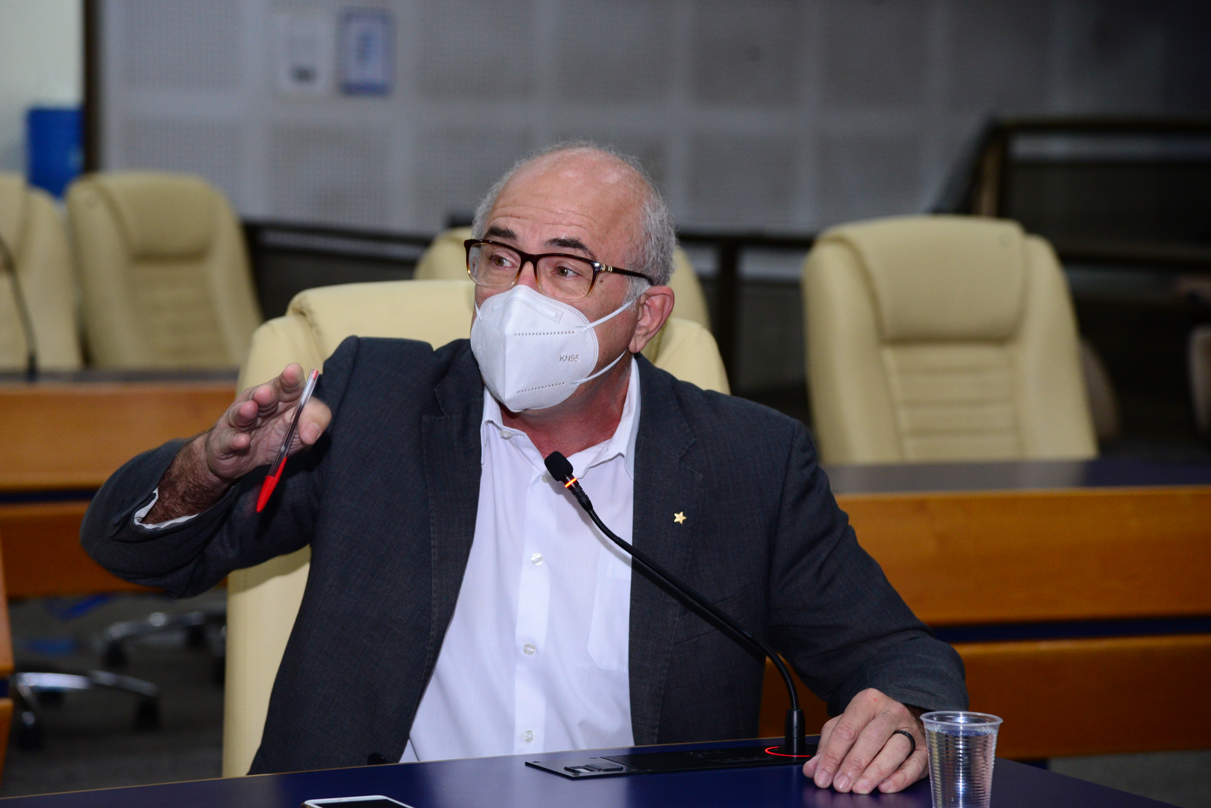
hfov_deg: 17.1
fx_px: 4038
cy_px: 404
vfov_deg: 11.4
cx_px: 606
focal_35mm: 120
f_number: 4.5
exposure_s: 1/125
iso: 2000
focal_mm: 120
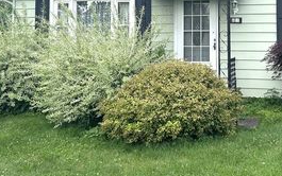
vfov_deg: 24.3
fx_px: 400
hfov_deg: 38.0
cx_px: 206
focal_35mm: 52
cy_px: 25
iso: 50
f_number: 1.5
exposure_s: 1/1431
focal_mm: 5.7
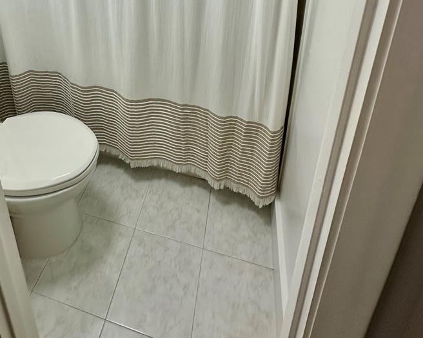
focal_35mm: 25
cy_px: -24
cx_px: 167
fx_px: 313
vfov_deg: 44.8
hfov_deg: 67.4
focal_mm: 2.22
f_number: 2.2
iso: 40
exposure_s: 1/168
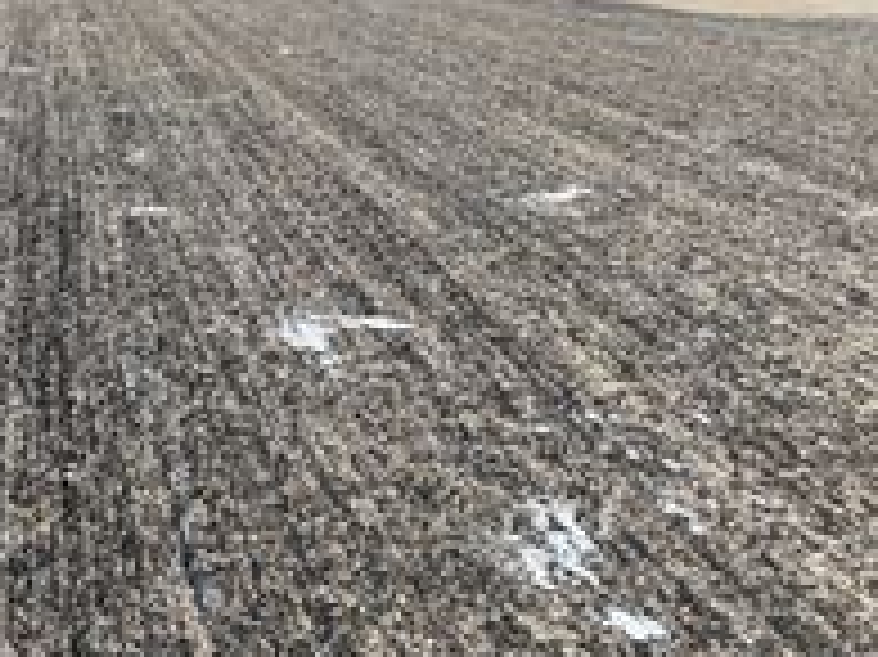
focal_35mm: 53
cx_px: -63
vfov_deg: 27.4
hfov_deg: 32.3
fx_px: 1343
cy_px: 414
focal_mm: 12.29
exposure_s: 1/1250
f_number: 2.8
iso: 150
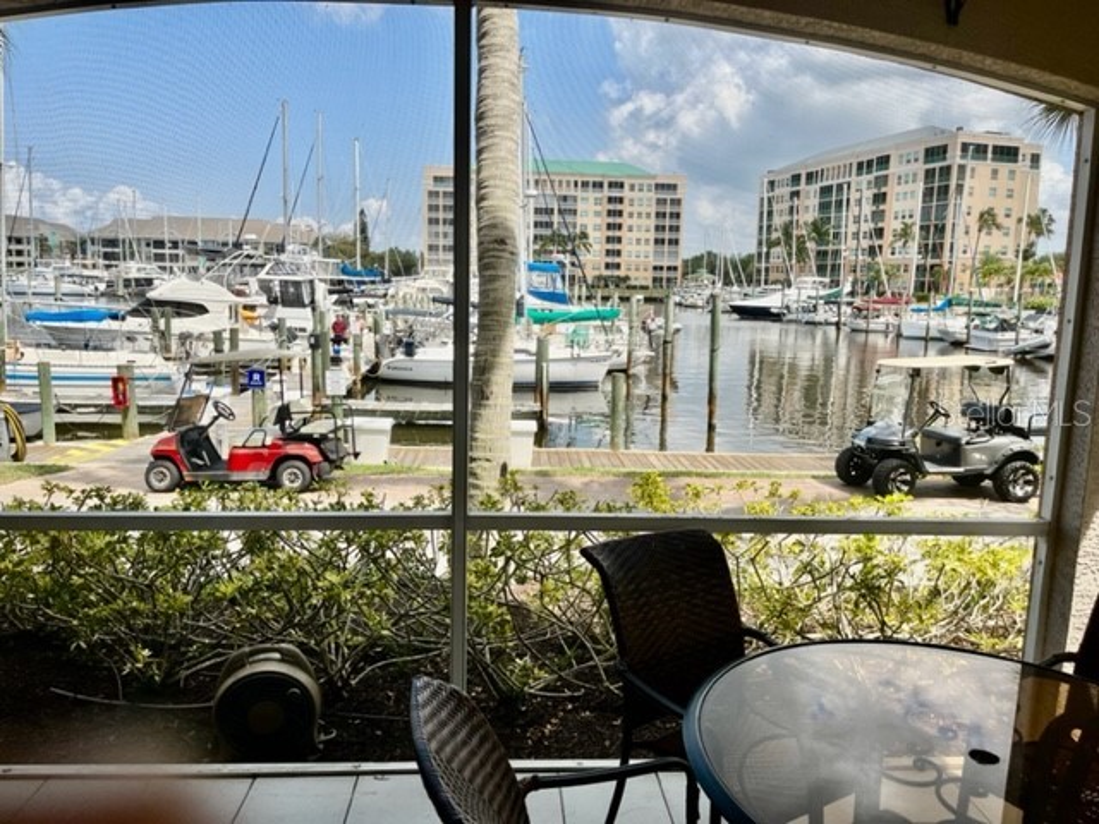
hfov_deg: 67.3
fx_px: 825
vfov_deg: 53.1
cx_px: 550
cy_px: 412
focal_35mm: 26
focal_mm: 5.1
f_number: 1.6
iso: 50
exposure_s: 1/2062
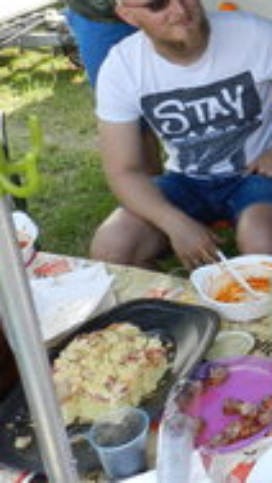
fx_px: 768
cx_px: 467
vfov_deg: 34.0
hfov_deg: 17.1
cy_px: 110
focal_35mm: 60
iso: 160
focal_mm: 4
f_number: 3.4
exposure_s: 1/400
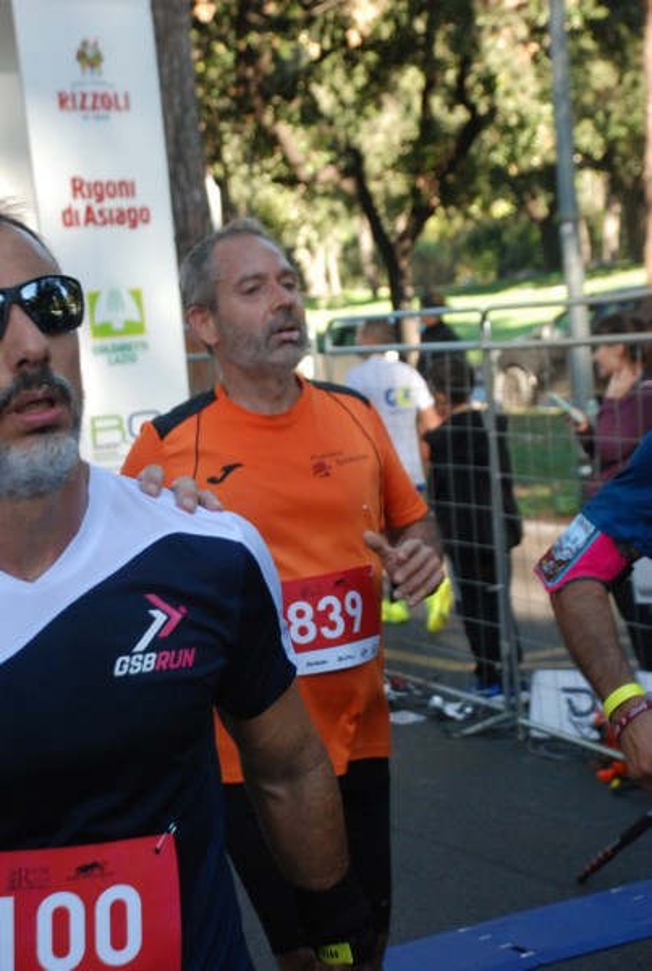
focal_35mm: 75
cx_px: 326
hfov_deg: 18.3
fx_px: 2027
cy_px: 486
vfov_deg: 26.9
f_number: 5
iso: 1000
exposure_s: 1/400
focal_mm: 50
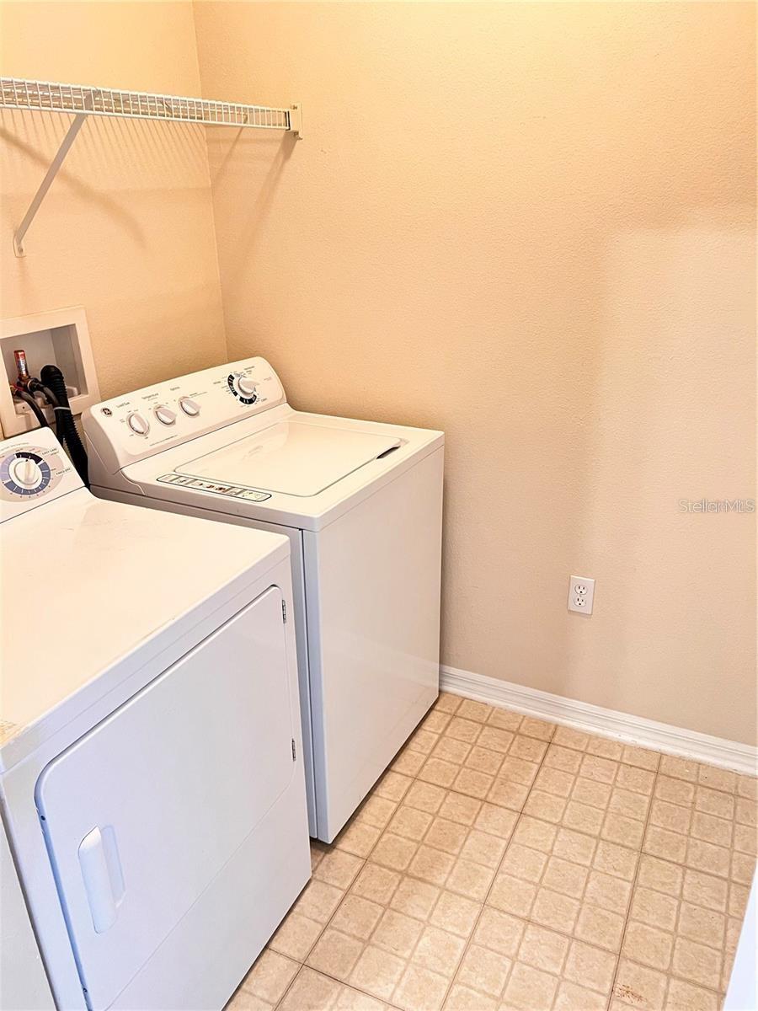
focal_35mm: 26
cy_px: 506
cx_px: 379
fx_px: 759
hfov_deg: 53.1
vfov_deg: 67.3
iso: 500
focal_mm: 5.7
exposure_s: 1/40
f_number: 1.5
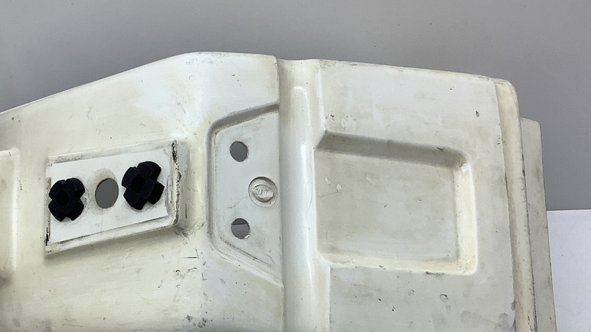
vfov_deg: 22.5
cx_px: 177
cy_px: 229
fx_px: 831
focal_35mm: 53
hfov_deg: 38.5
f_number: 2.4
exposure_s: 1/120
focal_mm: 3.3
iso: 32
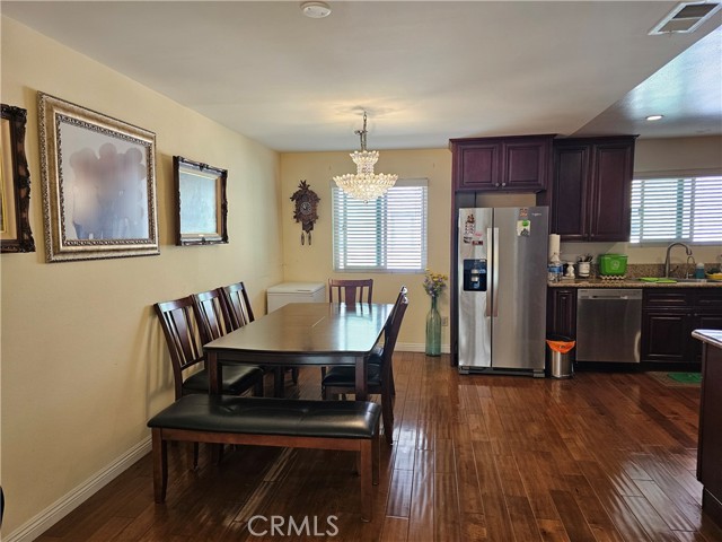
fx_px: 480
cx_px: 361
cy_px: 271
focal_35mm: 23
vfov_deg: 58.9
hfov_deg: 73.9
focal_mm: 6.3
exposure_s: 1/120
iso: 160
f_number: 1.7
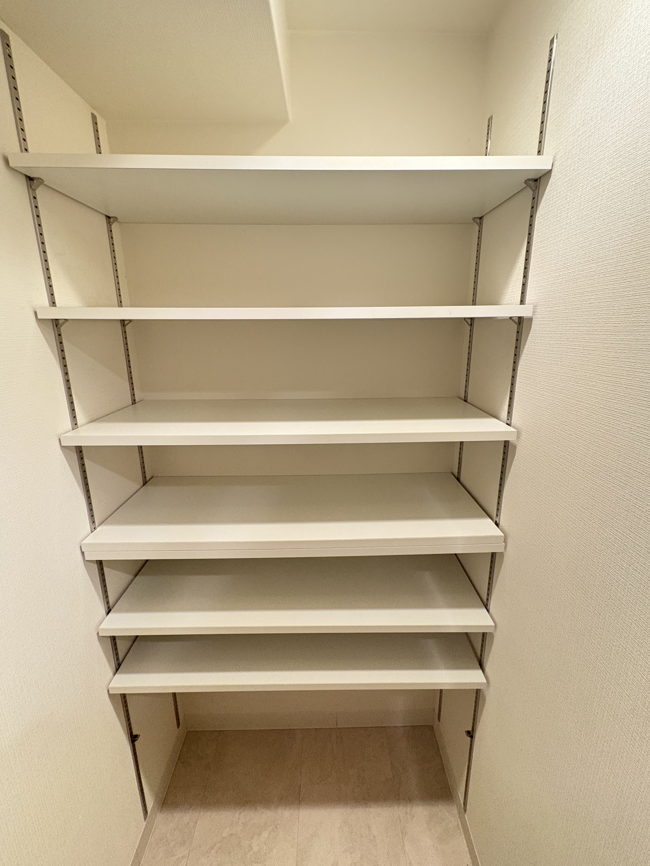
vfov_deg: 98.2
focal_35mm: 15
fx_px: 376
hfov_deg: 81.7
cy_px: 424
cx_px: 334
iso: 640
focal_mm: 2.22
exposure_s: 1/60
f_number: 2.2
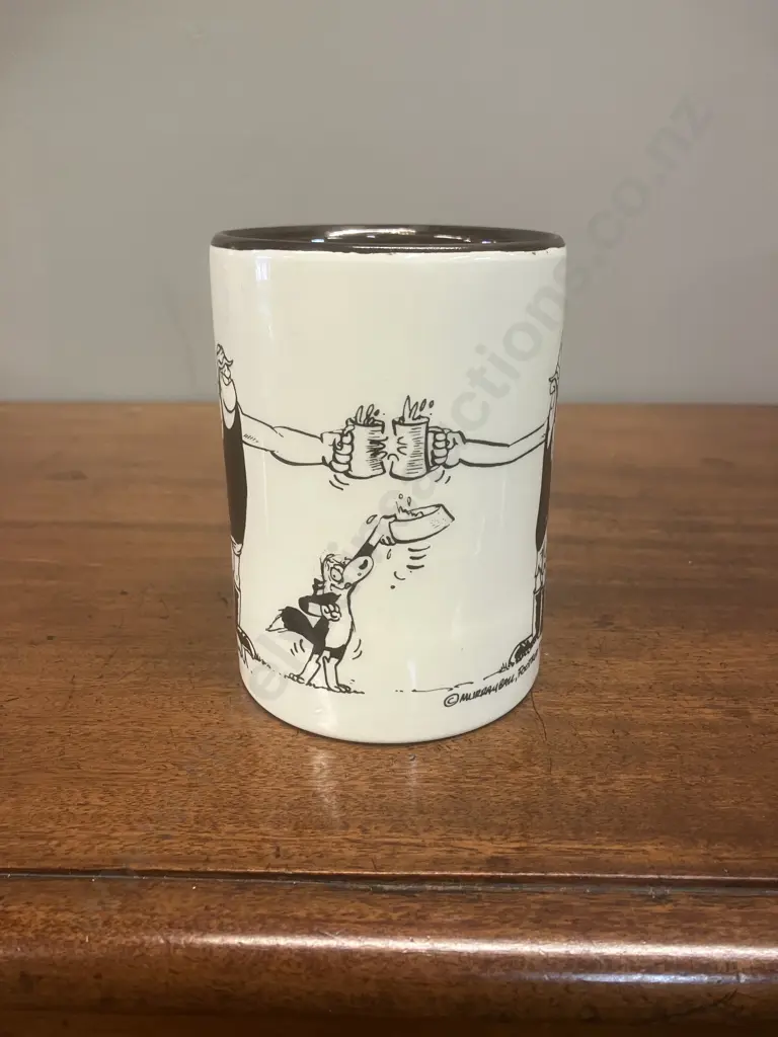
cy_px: 518
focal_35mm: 28
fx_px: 839
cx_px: 389
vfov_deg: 63.4
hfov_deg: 49.7
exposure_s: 1/50
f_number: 1.8
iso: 160
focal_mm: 3.99
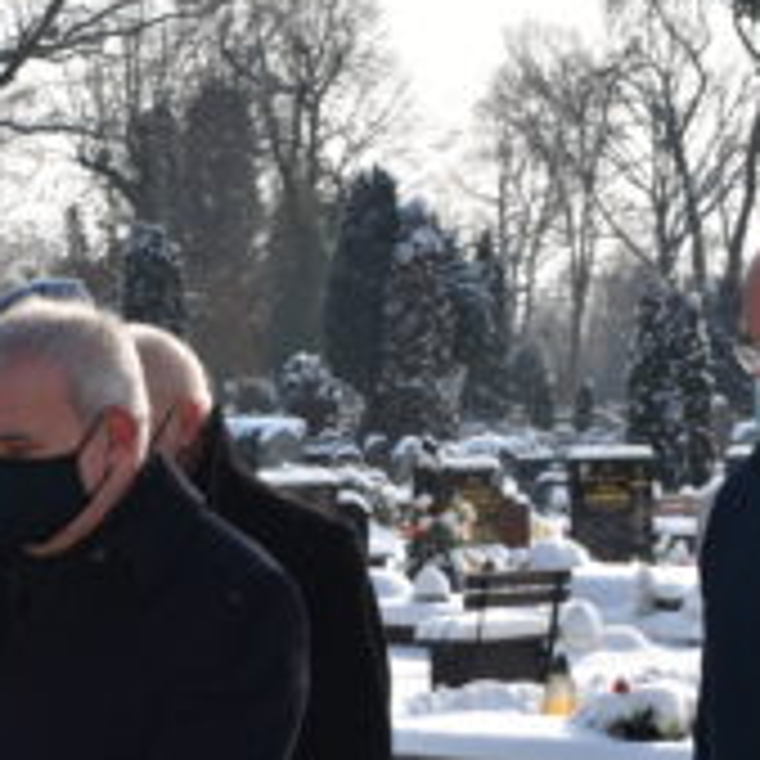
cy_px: 666
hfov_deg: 13.3
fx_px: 3194
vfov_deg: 13.5
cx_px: -63
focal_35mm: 129
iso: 100
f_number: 9
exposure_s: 1/250
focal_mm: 27
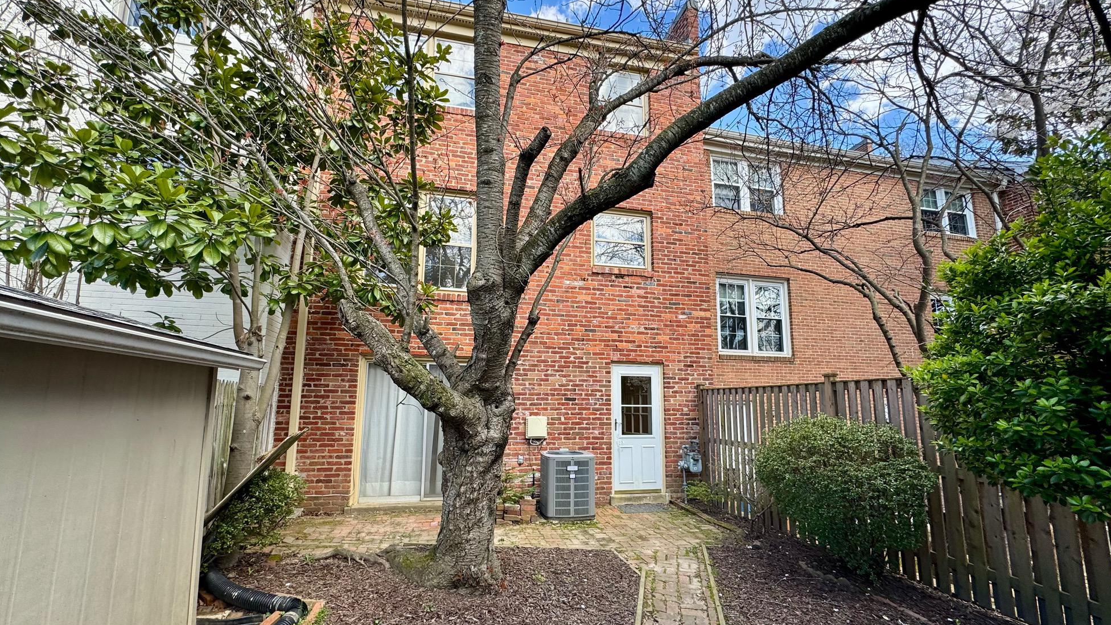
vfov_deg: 67.0
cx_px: 551
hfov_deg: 99.4
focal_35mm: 16
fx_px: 471
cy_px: 339
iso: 40
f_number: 2.2
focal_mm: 2.22
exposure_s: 1/237
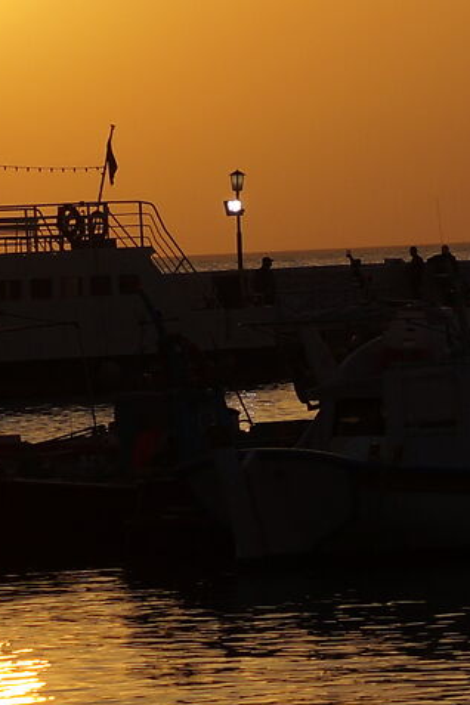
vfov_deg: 5.0
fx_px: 8117
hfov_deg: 3.3
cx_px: 333
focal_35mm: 415
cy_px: 282
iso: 100
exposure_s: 1/640
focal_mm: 55
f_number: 8
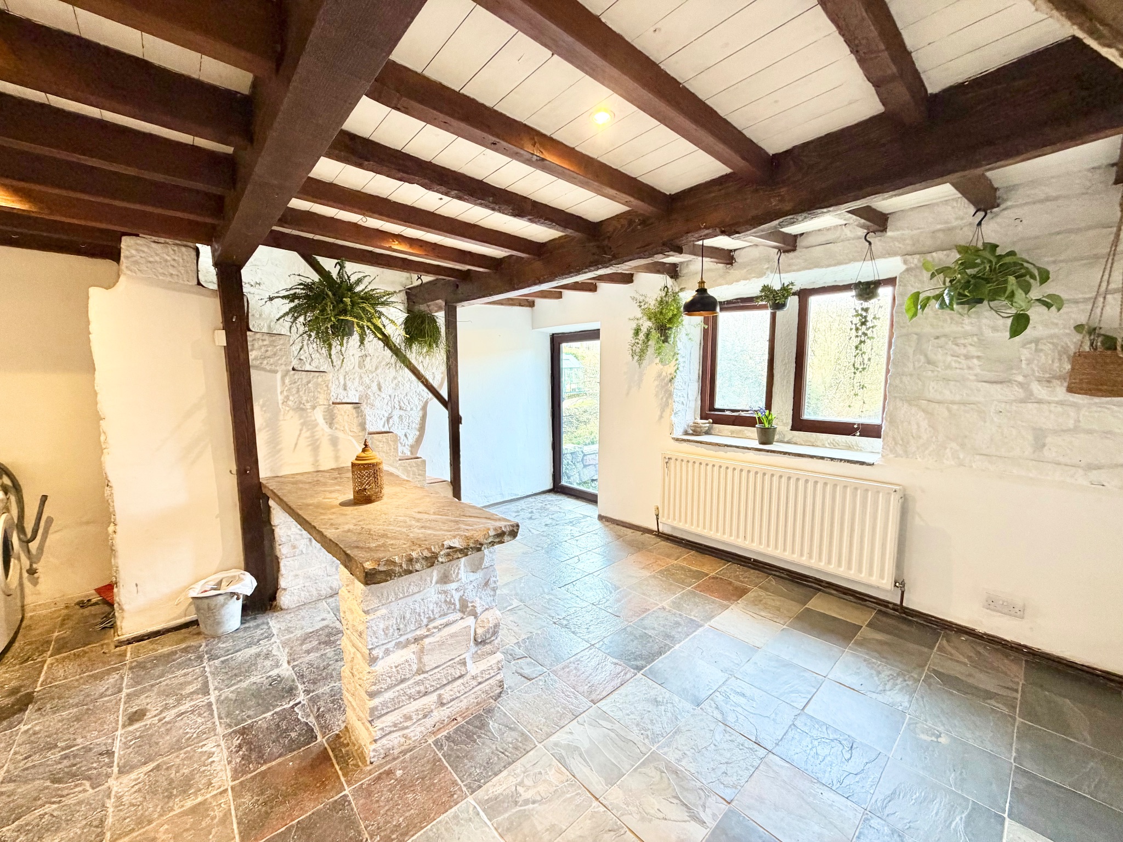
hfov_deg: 102.1
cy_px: 421
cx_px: 562
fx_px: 454
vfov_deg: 85.7
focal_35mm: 14
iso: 200
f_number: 2.2
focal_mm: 2.22
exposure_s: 1/50
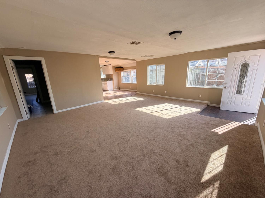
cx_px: 132
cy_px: 99
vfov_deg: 85.7
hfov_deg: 102.1
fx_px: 107
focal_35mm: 14
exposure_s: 1/152
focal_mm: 2.22
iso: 40
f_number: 2.2
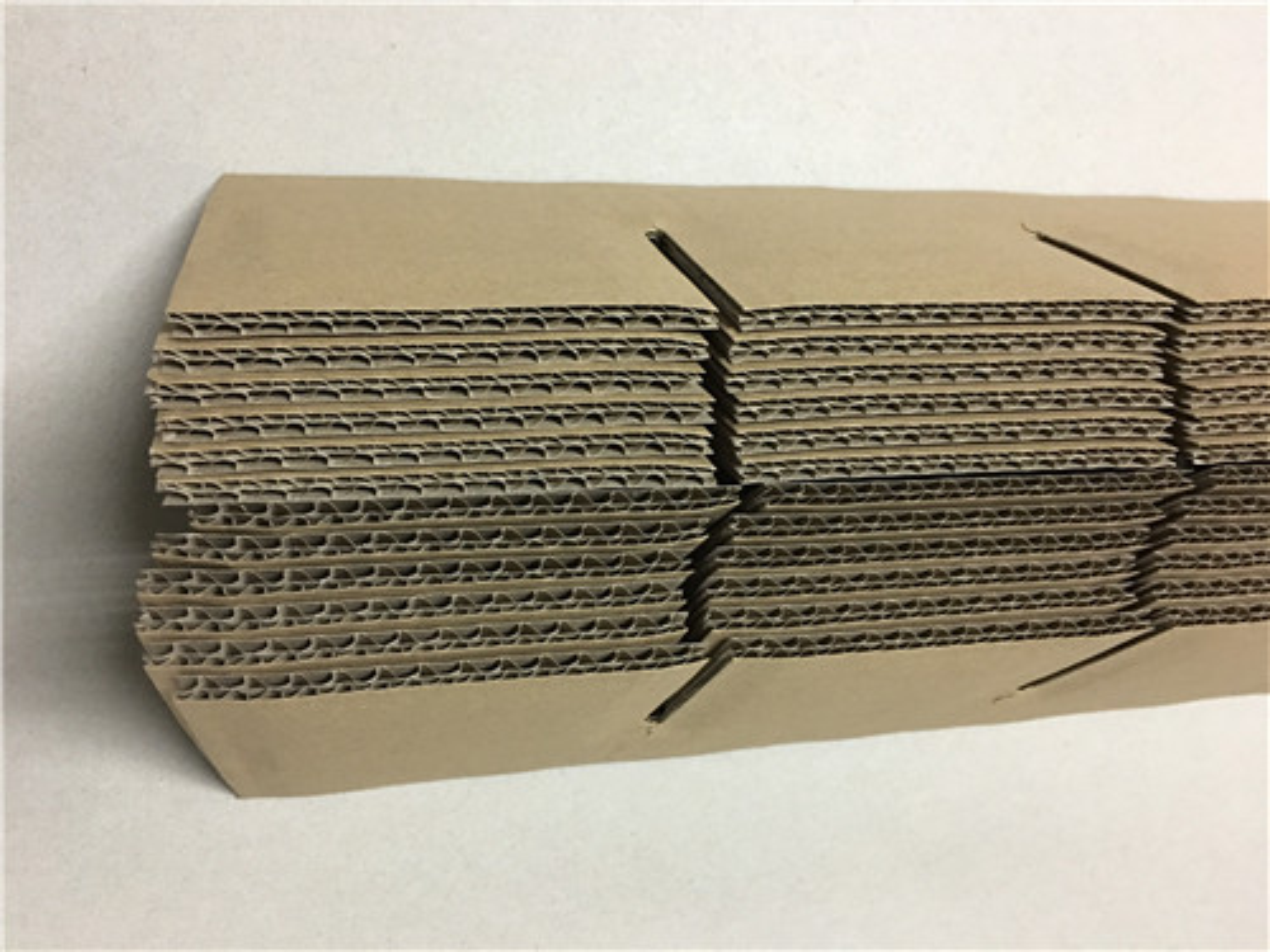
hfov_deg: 61.7
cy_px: 476
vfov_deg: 48.2
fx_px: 1064
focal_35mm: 29
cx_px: 635
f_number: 2.2
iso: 125
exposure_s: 1/8
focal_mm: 4.15
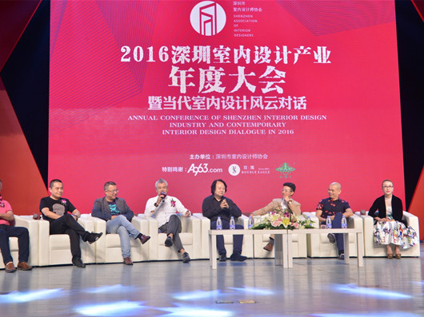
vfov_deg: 29.7
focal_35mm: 49
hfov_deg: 38.9
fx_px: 600
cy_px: 159
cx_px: 189
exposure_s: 1/125
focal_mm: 45
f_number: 6.3
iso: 1000
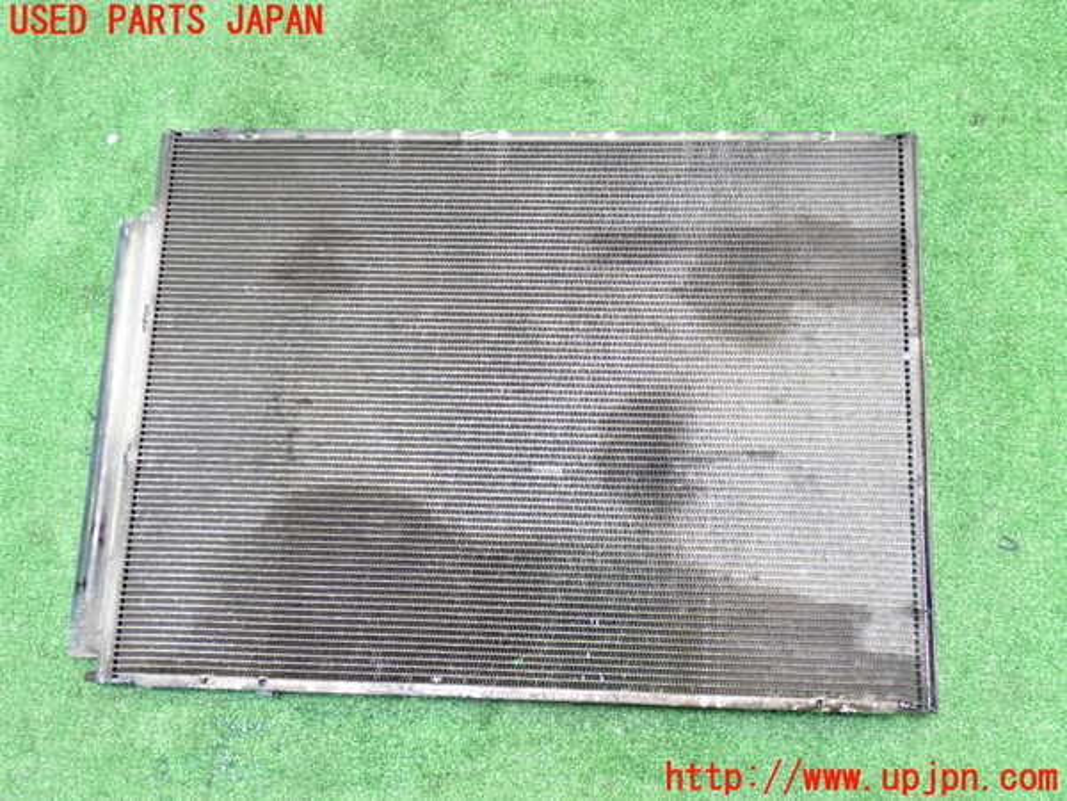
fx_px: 1264
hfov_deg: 45.8
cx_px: 534
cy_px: 400
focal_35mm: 41
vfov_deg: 35.1
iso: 800
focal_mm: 7.31
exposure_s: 1/25
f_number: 2.8
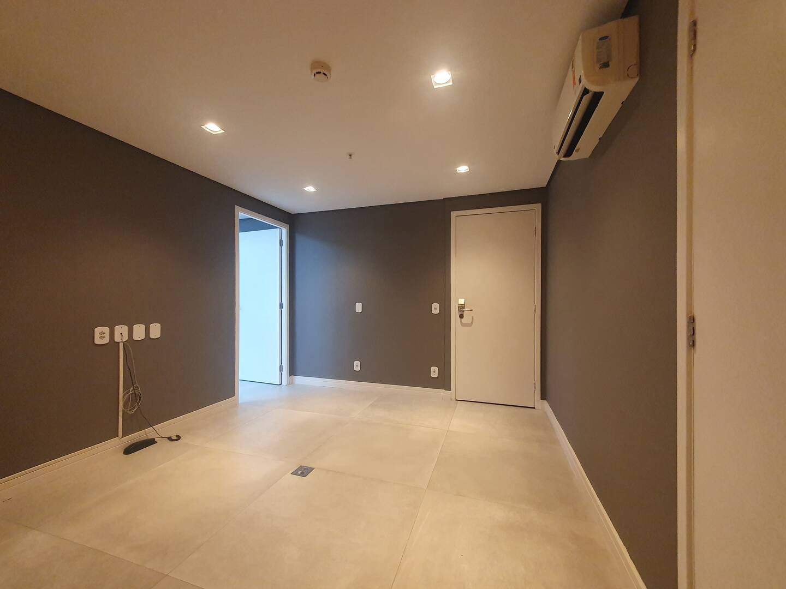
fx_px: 295
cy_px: 294
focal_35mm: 13
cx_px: 393
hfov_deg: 106.2
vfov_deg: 89.9
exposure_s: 1/60
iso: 400
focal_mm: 1.8
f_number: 2.2
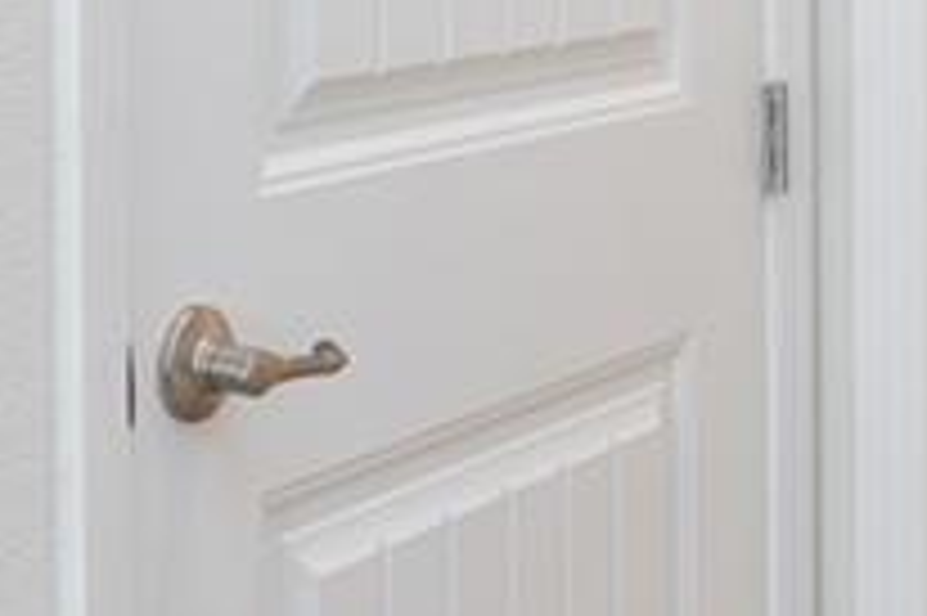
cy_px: -171
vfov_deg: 13.1
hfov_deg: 19.5
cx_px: -40
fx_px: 2599
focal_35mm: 101
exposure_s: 1/10
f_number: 7.1
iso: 100
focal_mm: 13
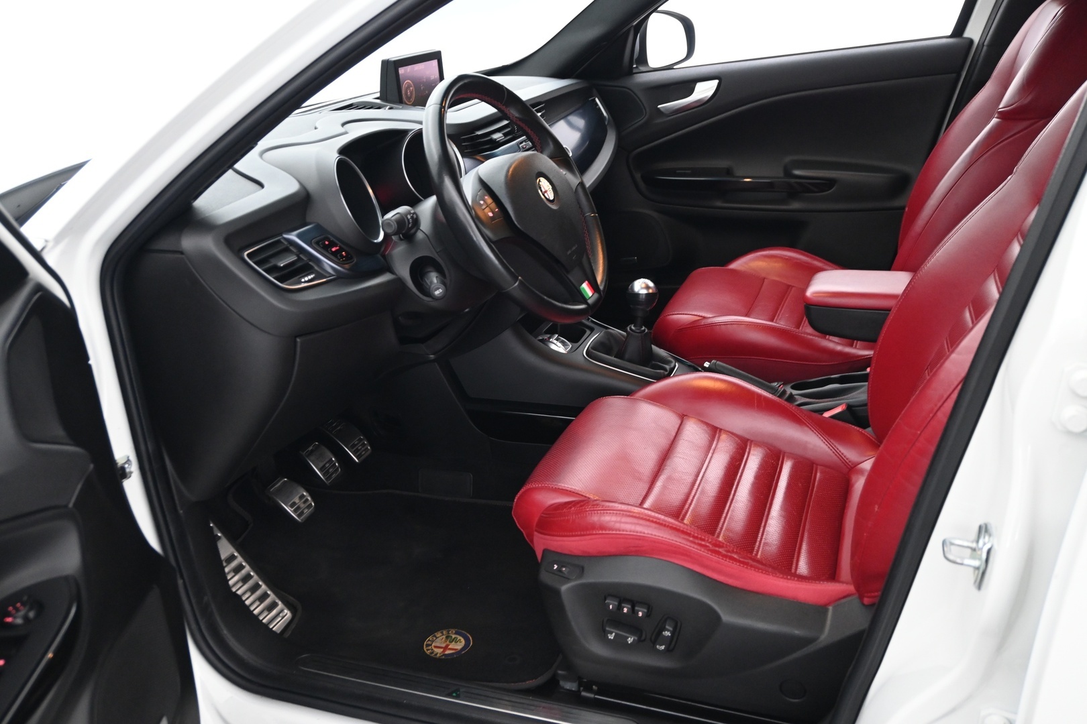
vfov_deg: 41.7
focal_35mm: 32
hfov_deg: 59.5
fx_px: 951
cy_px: 362
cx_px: 544
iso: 1600
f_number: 4
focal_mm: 21
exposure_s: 1/13
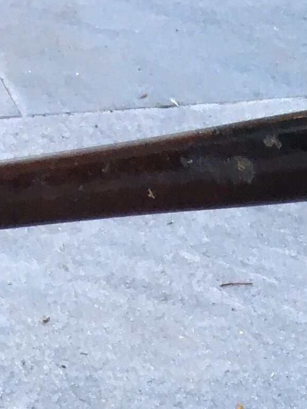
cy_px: 1020
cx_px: 443
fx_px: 1774
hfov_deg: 9.6
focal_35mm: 150
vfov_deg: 10.9
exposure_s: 1/33
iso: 25
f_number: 2.2
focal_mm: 4.15
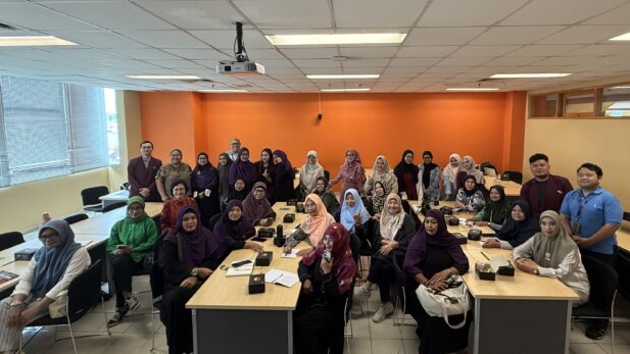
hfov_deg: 89.4
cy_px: 149
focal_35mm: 19
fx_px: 317
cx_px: 342
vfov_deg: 58.0
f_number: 2.2
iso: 400
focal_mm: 2.22
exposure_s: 1/100
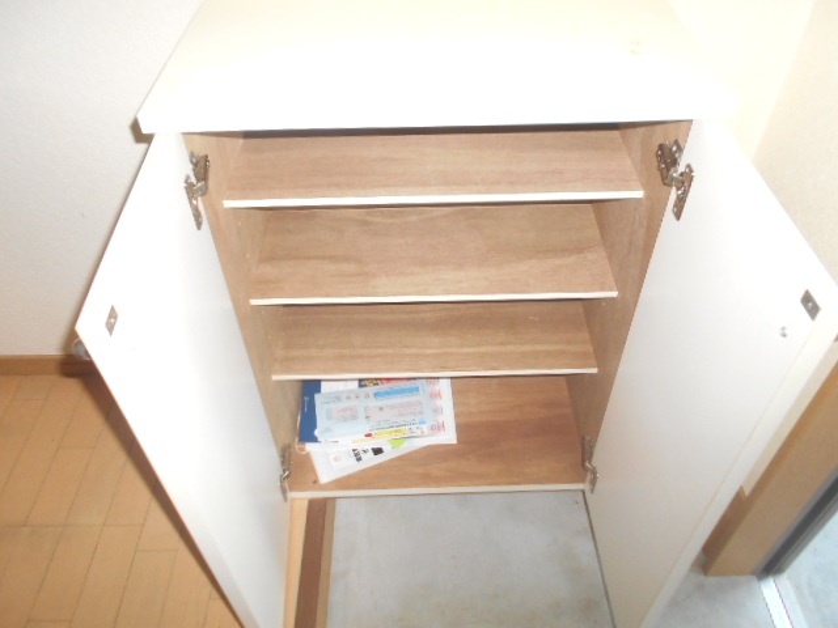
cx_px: 419
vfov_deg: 53.1
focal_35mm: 26
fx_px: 629
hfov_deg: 67.3
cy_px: 314
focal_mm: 4.6
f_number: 3.2
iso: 200
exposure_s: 1/25
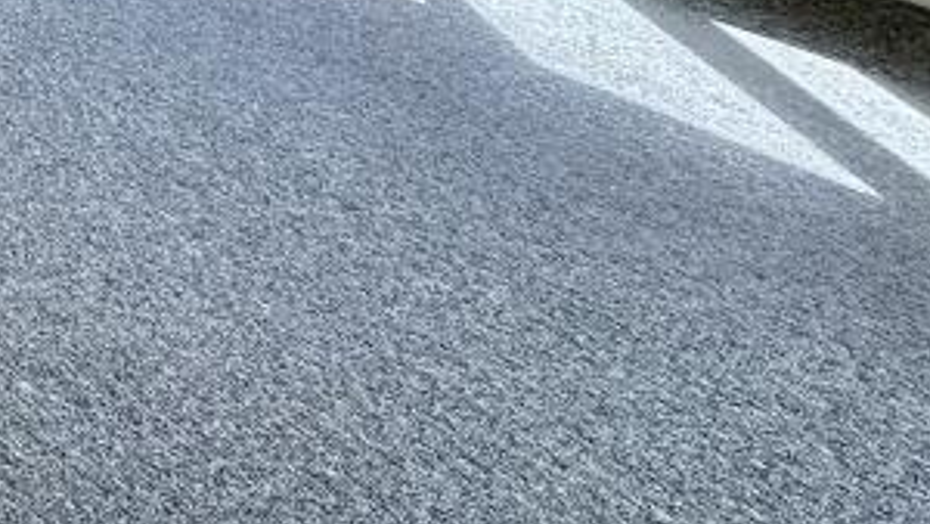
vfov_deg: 18.0
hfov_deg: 29.1
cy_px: -443
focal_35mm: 52
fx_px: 1283
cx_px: -378
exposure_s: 1/150
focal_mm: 2.22
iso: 40
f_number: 2.2
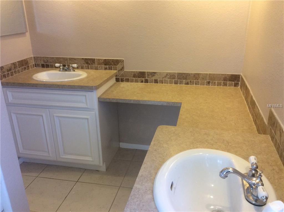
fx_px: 262
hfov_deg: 56.9
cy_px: 106
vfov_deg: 44.0
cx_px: 142
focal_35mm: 32
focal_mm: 3.3
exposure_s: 1/24
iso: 64
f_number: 2.4
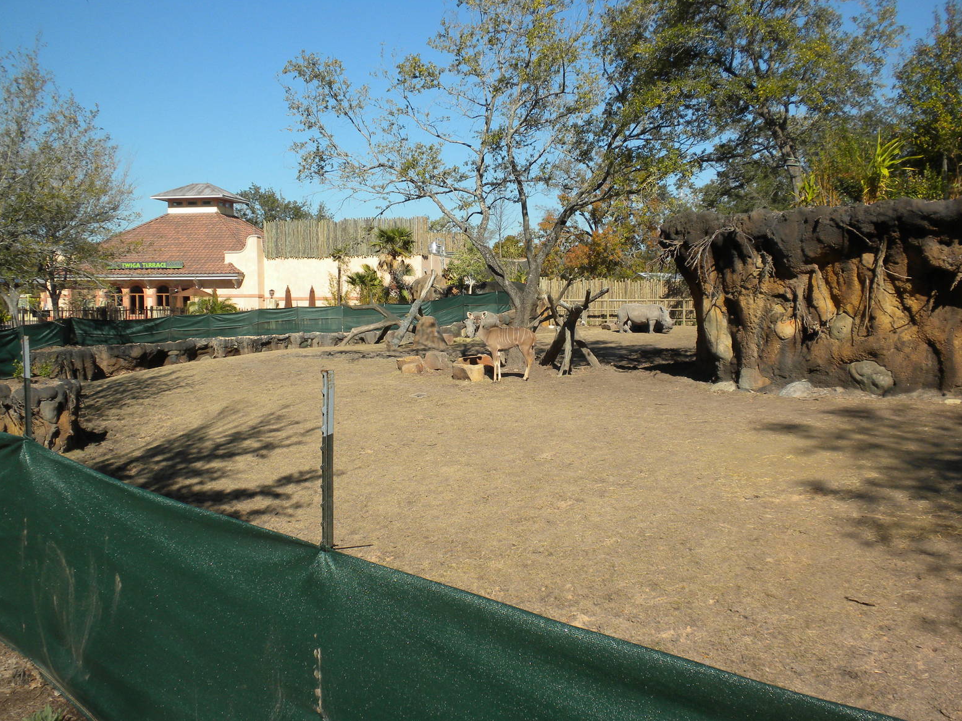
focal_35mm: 38
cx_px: 470
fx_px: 1056
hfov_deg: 49.0
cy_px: 368
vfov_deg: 37.7
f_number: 10
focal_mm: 6.6
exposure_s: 1/123
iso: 64
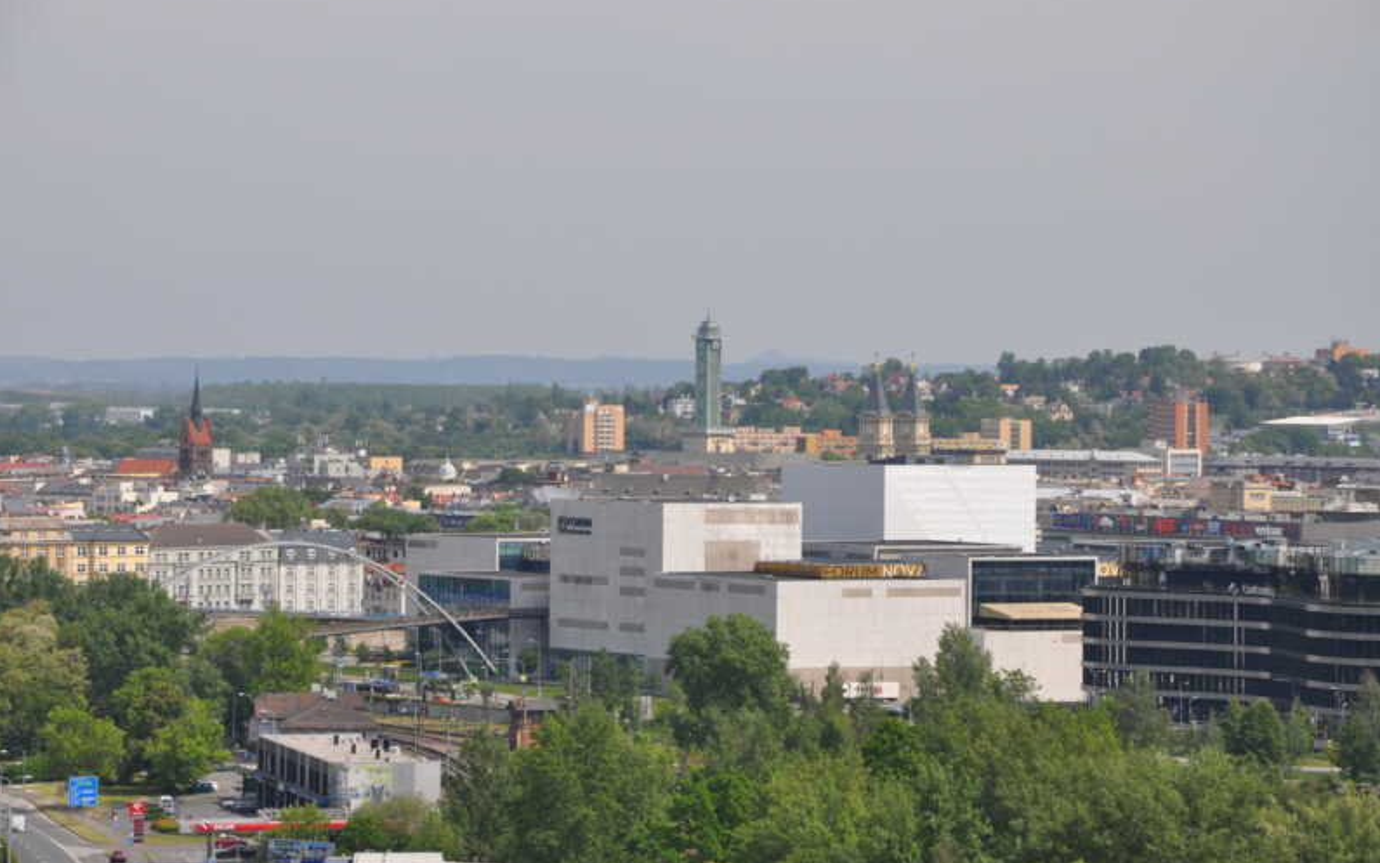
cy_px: 409
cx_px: 689
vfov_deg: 8.1
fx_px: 6075
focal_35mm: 162
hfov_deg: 13.0
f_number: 11
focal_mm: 105
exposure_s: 1/500
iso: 200
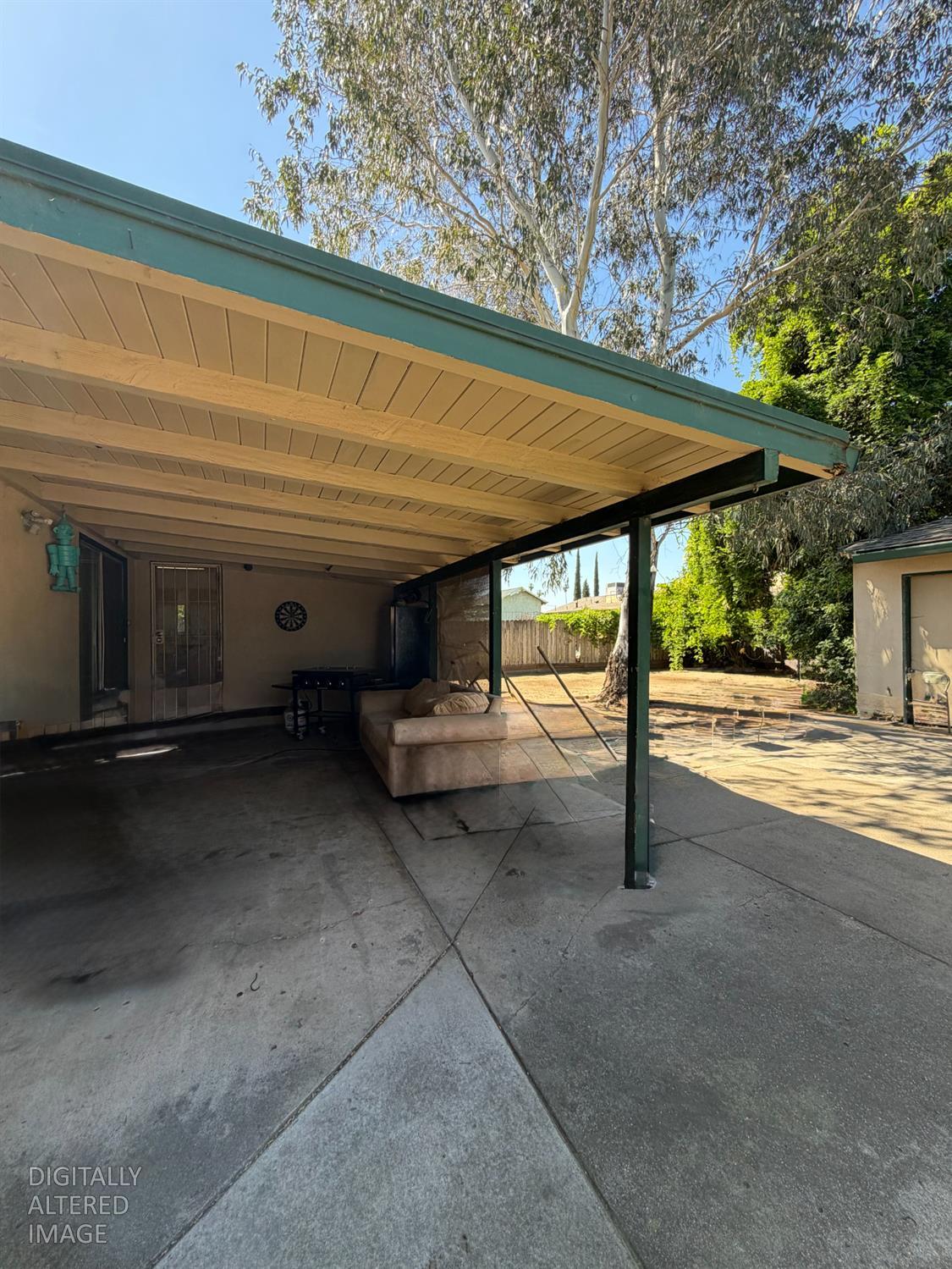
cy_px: 634
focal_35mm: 14
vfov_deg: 102.0
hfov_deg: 85.7
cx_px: 476
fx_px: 513
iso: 50
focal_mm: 2.22
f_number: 2.2
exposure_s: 1/224
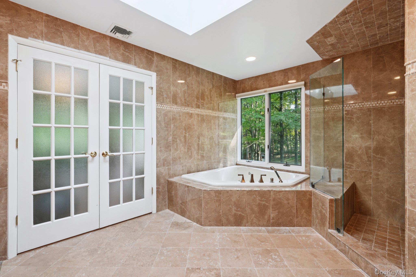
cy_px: 138
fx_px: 191
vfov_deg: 72.0
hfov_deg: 95.0
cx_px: 208
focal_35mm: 16
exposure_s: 1/13
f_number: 9
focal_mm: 16.5
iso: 400
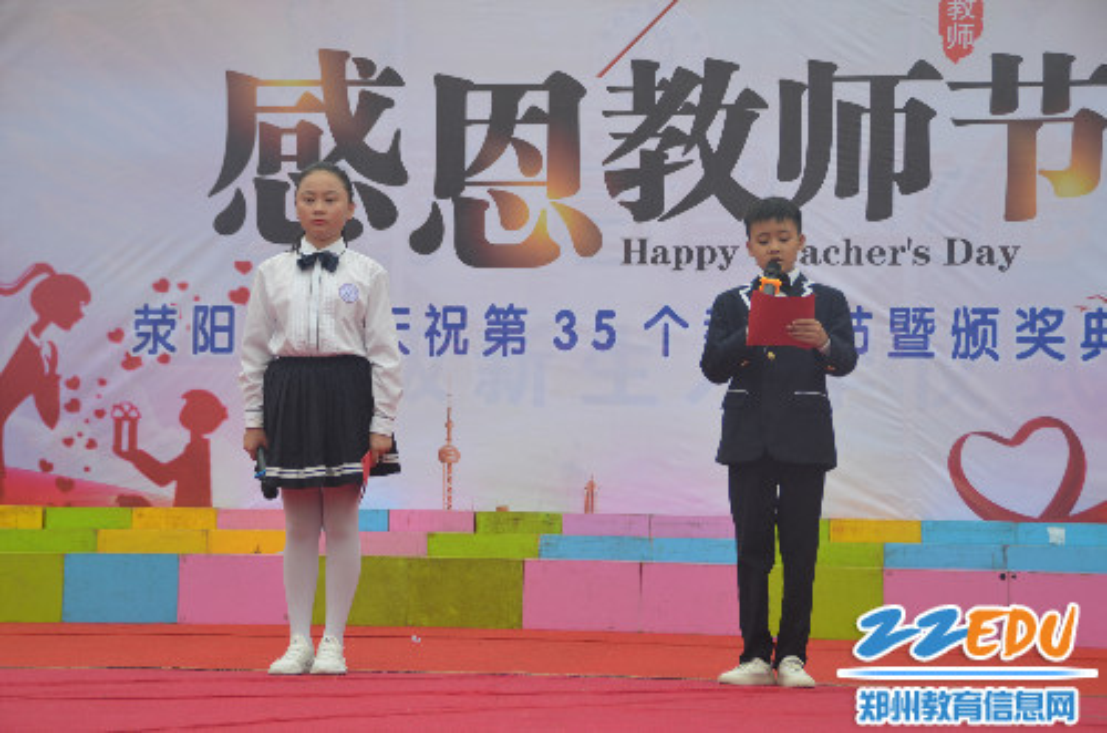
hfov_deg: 27.0
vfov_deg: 18.1
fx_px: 2301
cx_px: 554
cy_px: 366
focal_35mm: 75
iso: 320
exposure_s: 1/125
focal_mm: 50
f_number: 5.6
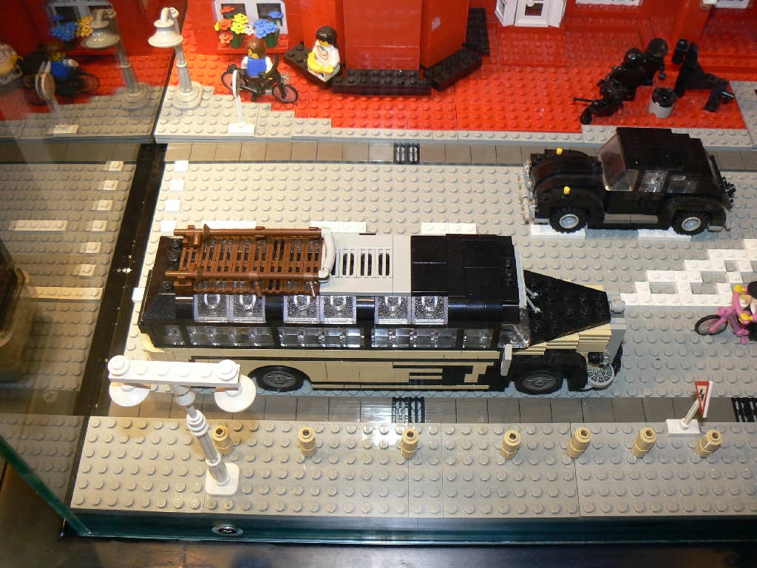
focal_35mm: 36
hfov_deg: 51.4
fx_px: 787
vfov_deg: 39.7
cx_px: 378
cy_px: 284
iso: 100
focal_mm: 6
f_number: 2.8
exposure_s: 1/30
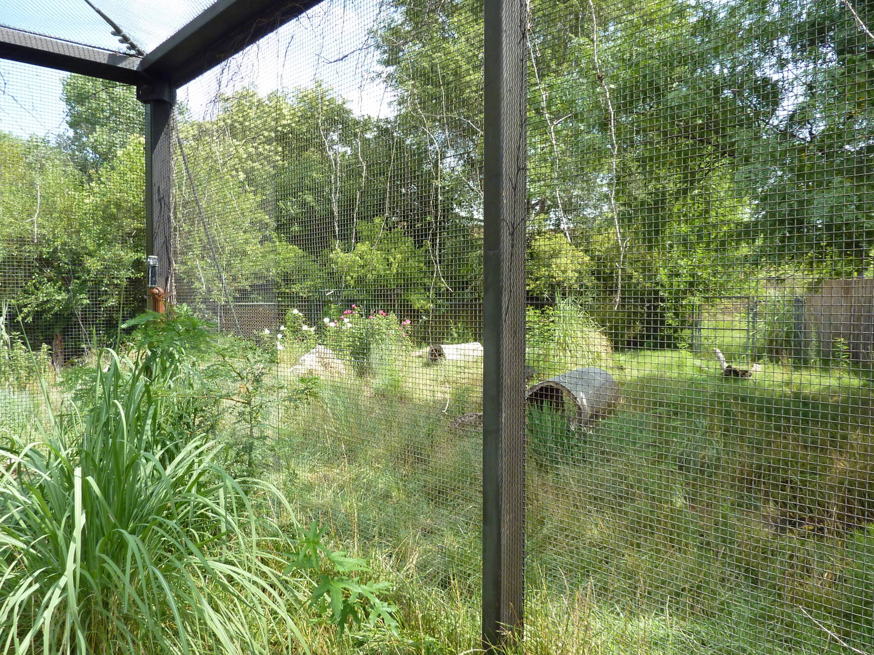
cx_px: 437
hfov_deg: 69.4
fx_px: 631
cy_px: 328
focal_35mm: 25
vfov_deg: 54.9
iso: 200
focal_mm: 4.1
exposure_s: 1/500
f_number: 3.3
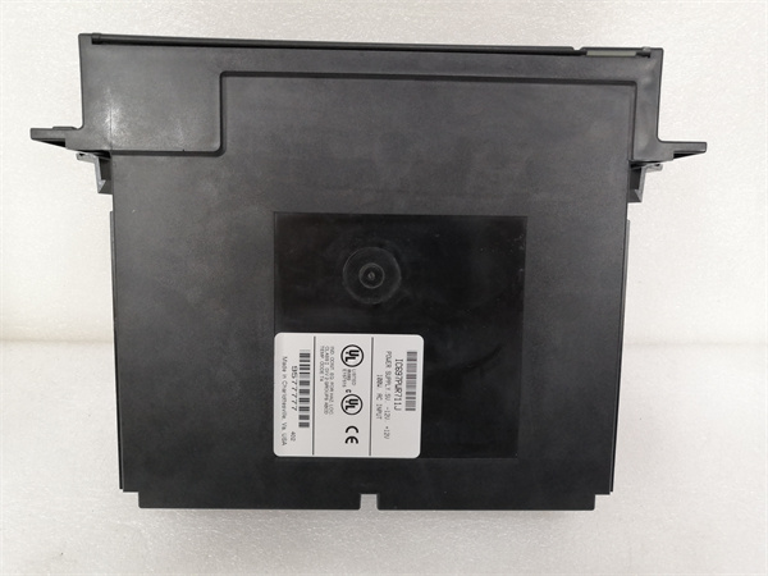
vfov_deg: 51.4
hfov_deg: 65.3
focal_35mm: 27
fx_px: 599
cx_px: 384
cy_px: 288
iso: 320
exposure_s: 1/33.3
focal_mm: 3.95
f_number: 1.8
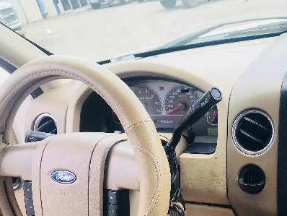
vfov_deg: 31.4
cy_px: 170
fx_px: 373
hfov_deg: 40.6
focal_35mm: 45
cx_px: 221
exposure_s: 1/258
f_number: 1.8
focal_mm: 3.99
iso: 20
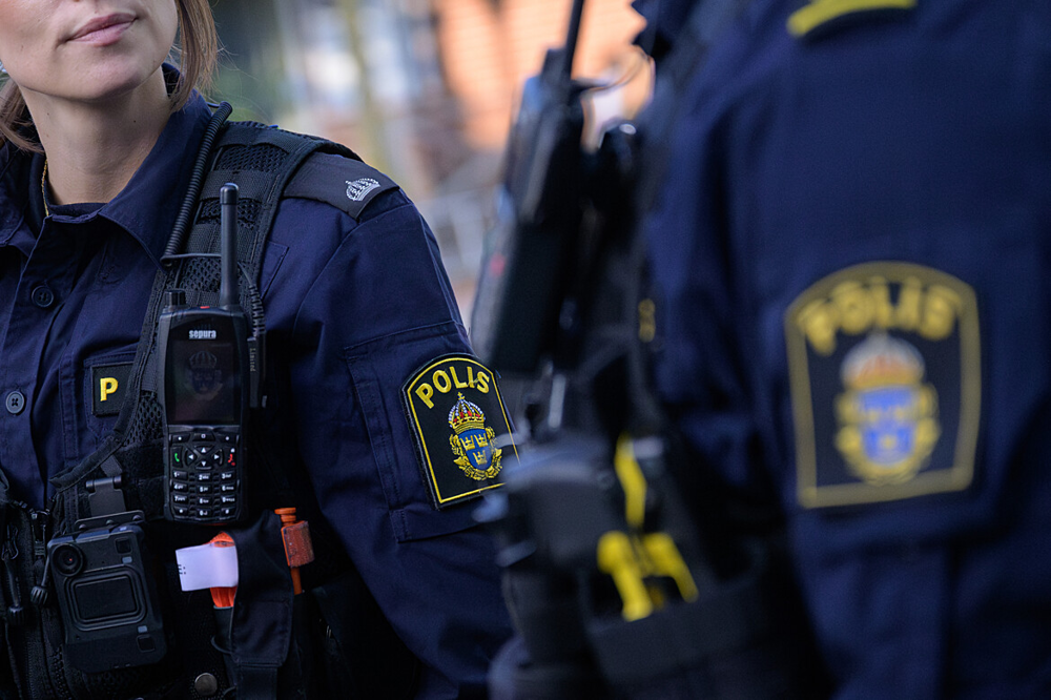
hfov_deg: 19.5
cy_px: 350
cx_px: 526
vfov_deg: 13.0
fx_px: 3064
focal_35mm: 105
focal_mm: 70
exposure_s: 1/12800
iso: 6400
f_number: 2.8
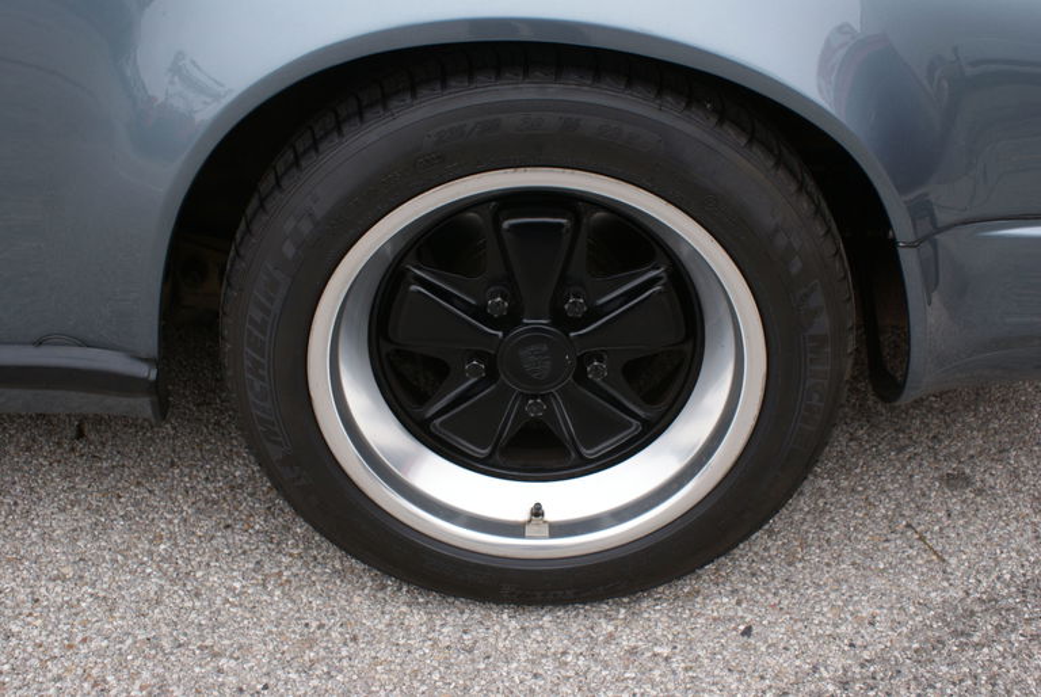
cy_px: 348
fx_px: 955
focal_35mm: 33
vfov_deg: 40.1
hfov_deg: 57.2
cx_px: 520
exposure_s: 1/50
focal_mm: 22
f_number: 6.3
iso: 100
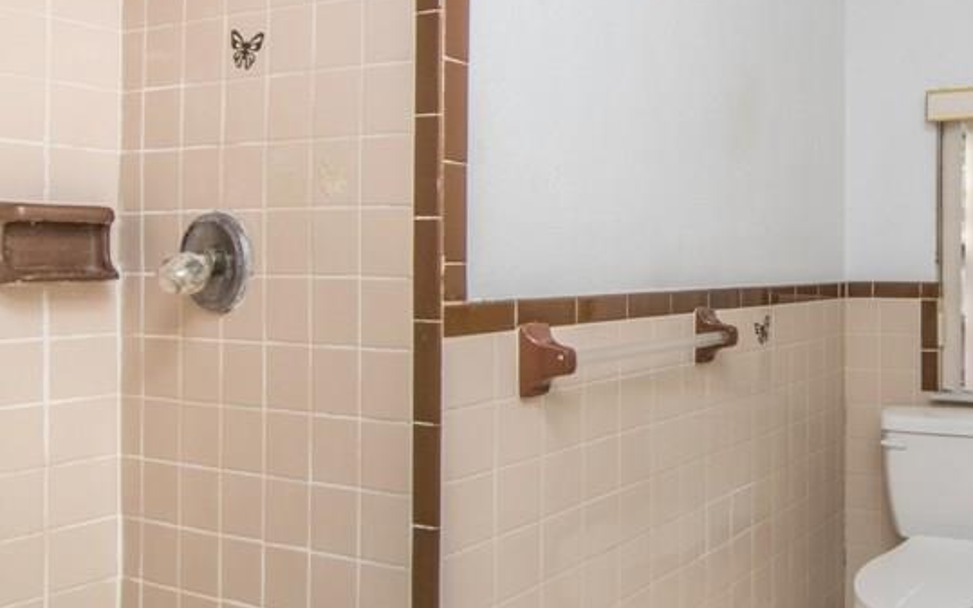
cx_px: 838
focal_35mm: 32
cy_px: 246
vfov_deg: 39.3
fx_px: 848
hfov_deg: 53.7
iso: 640
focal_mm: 11
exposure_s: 1/250
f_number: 14
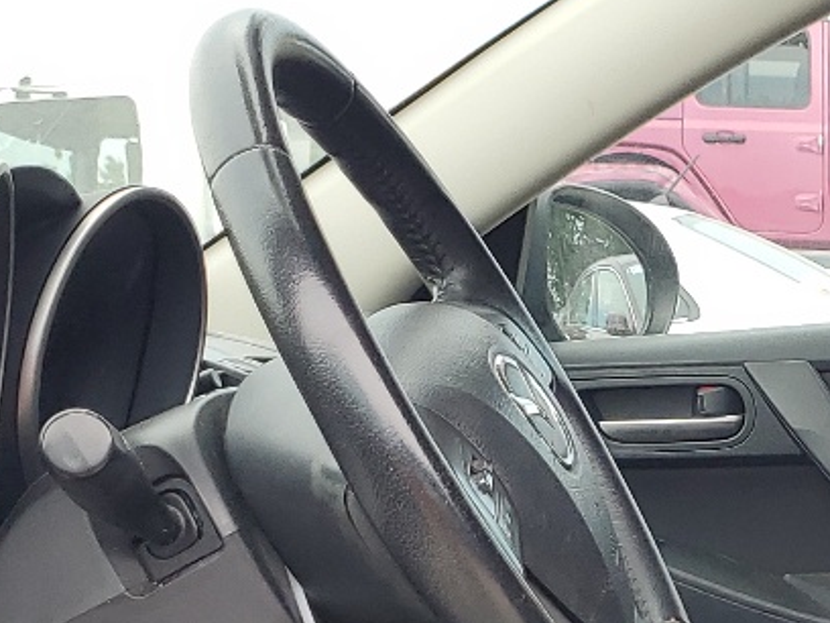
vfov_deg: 13.9
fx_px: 2446
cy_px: 816
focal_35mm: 102
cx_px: 1078
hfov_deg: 18.0
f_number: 1.5
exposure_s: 1/213
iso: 50
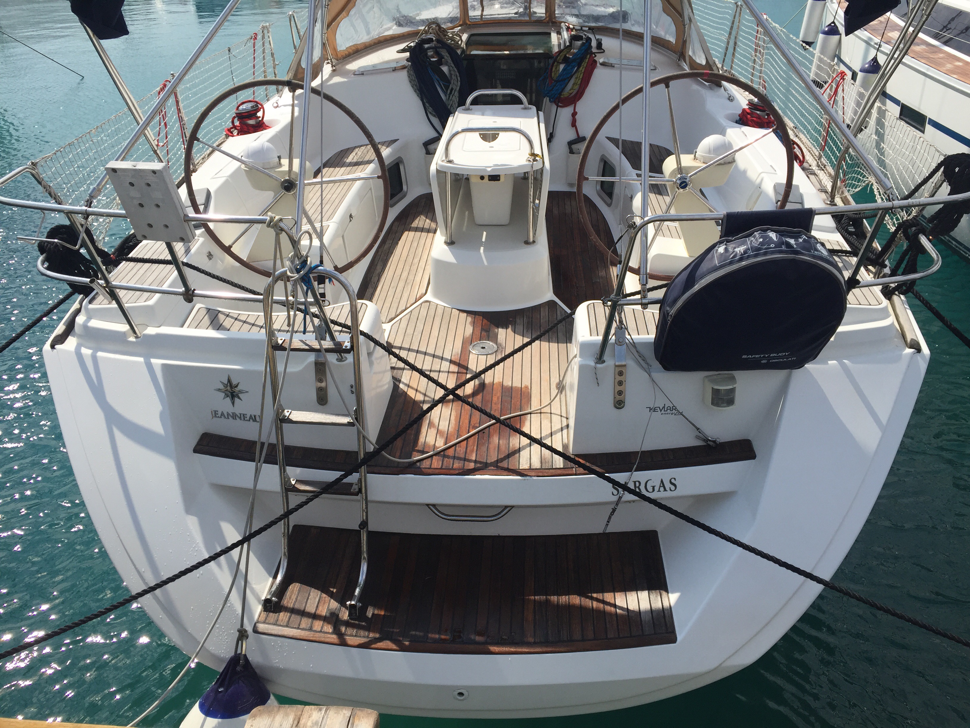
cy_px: 364
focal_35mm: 29
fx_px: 813
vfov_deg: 48.2
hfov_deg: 61.7
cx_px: 485
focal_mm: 4.15
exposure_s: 1/3049
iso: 32
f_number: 2.2
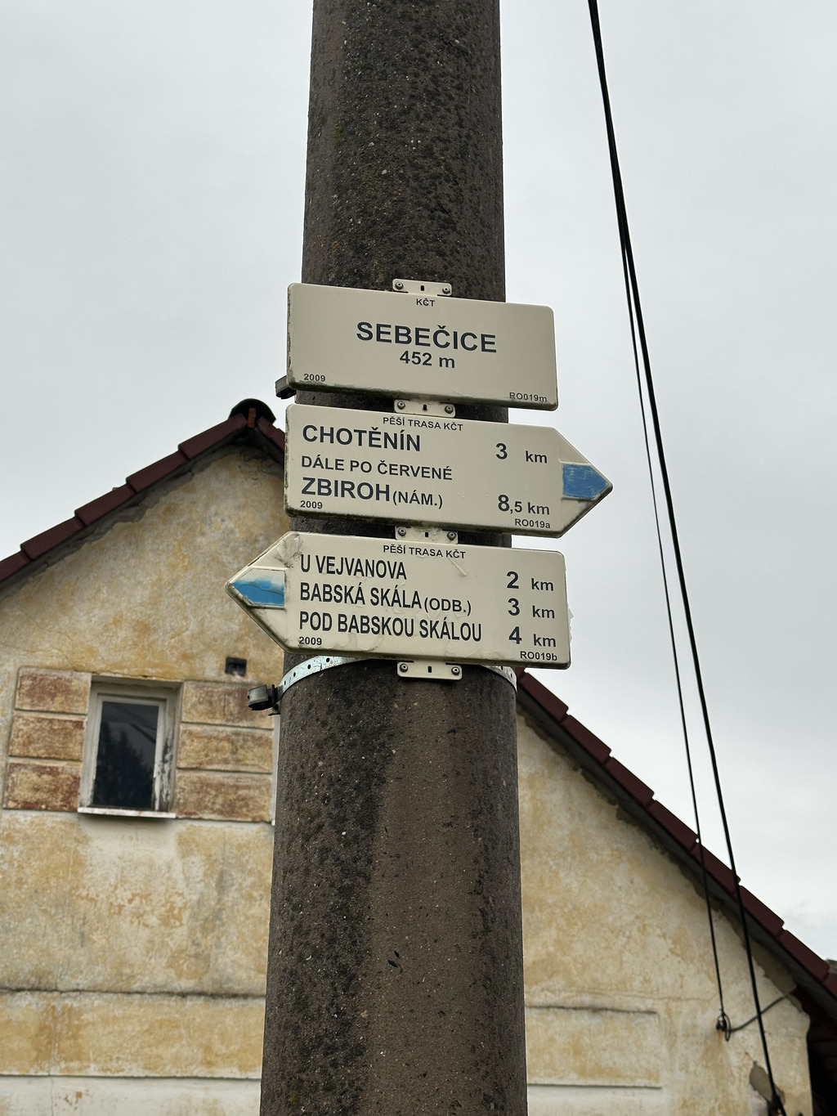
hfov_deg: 30.3
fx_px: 1547
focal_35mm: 48
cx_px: 418
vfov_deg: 39.7
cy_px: 558
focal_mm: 6.86
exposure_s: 1/389
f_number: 1.78
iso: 64
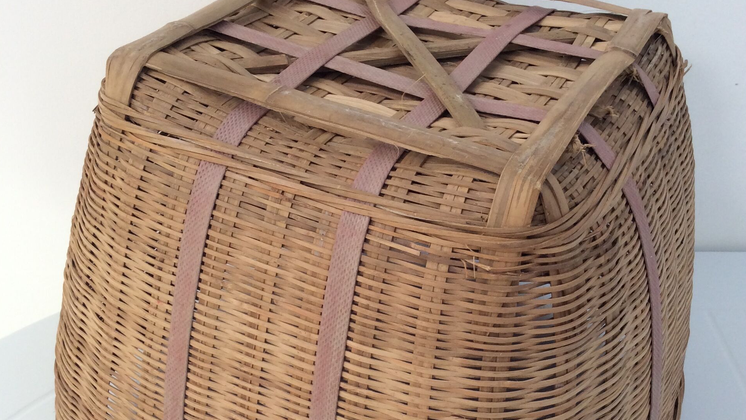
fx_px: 930
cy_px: 271
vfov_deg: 25.3
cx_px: 372
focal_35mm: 47
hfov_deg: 43.7
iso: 40
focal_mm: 3.3
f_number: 2.4
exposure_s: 1/50
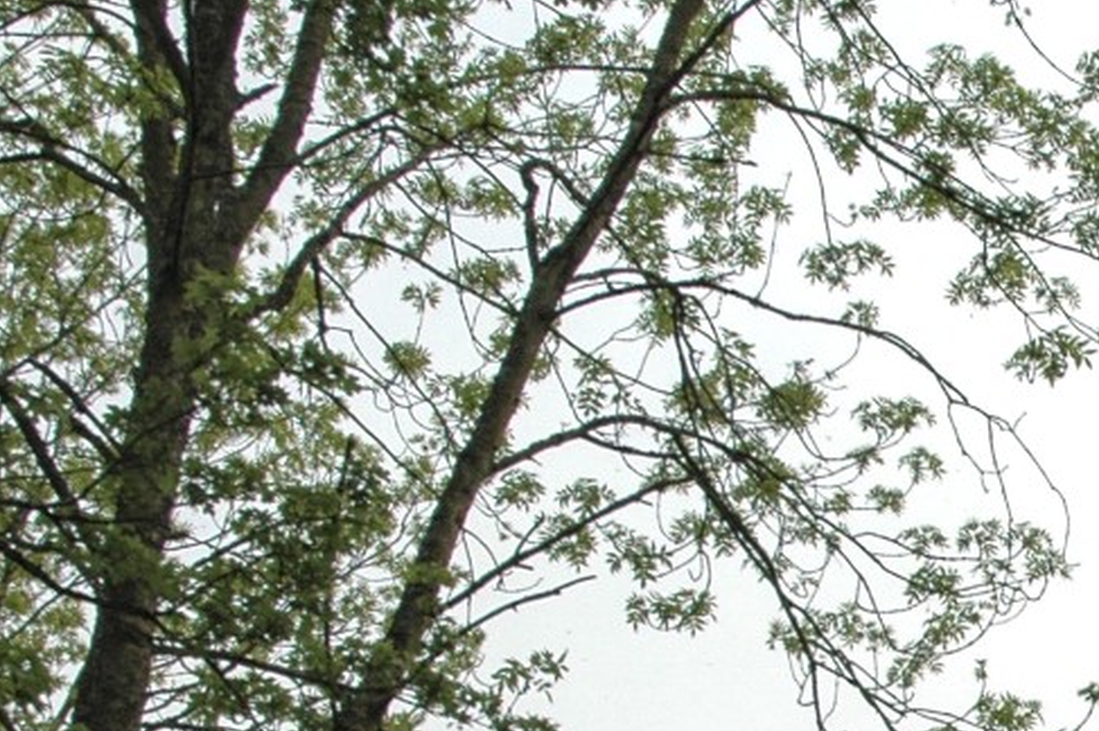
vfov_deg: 14.5
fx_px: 2746
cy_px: 966
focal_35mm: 90
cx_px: 1487
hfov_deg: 20.4
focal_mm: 18
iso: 200
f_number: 8
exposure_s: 1/250
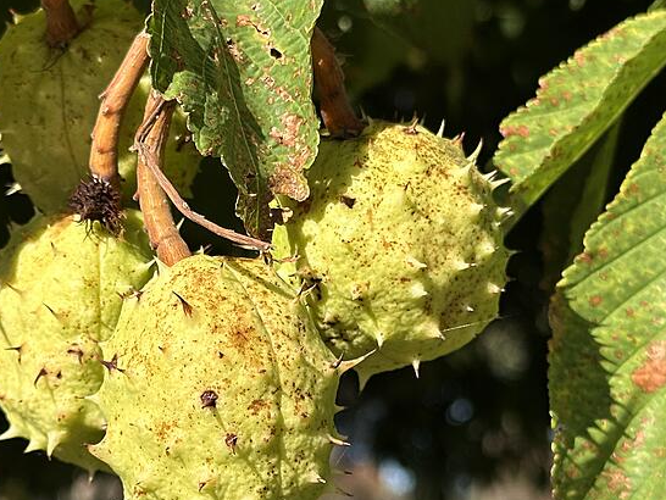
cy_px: 282
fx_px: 1732
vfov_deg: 16.4
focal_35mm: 90
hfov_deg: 21.7
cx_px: 237
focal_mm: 6.86
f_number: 1.78
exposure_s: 1/6211
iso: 64
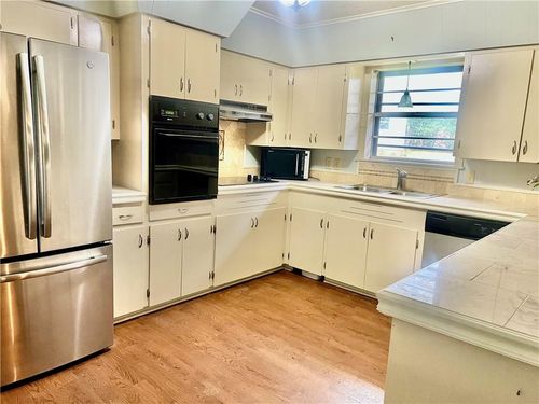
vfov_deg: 53.1
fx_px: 405
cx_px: 270
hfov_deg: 67.3
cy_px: 202
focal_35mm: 26
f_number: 1.5
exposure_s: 1/60
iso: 200
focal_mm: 5.7
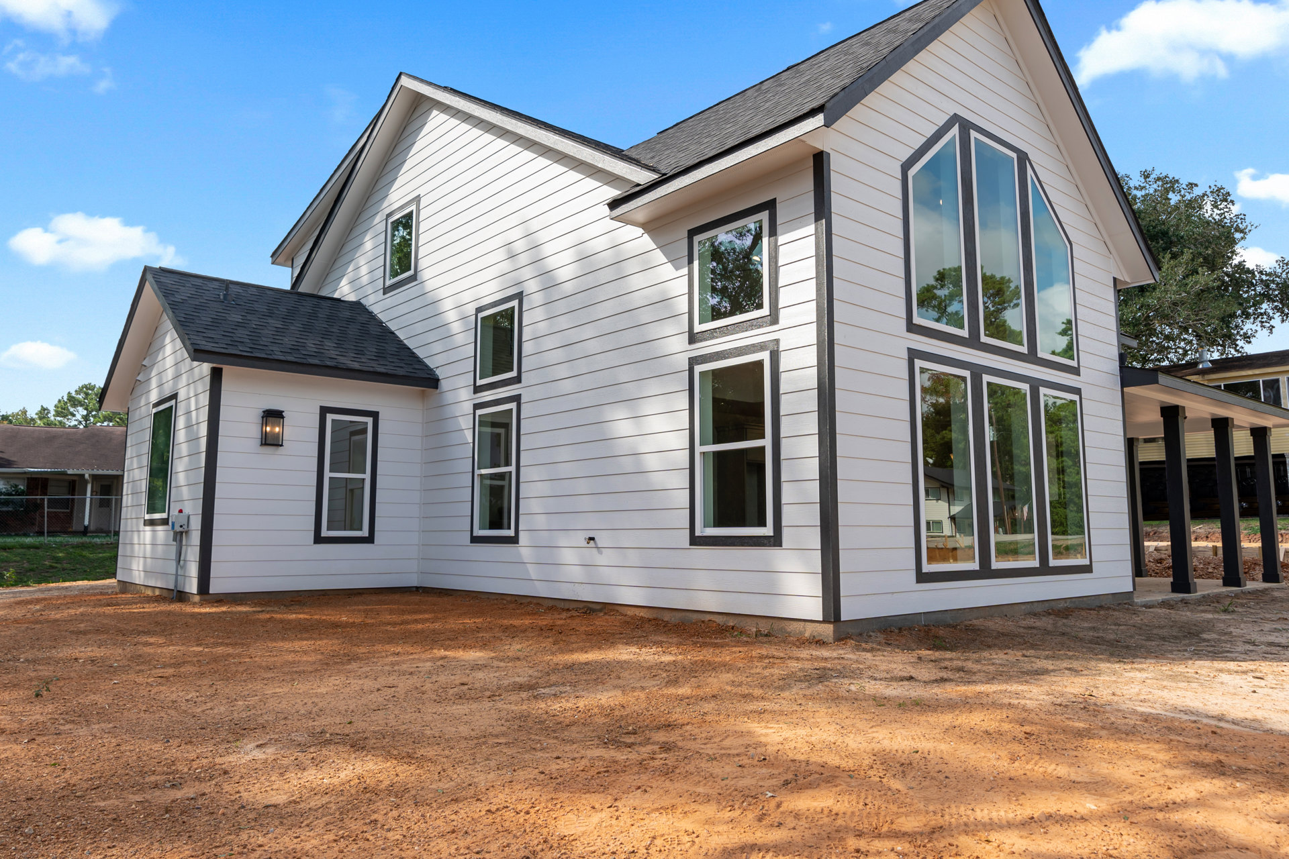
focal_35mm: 24
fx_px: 859
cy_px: 430
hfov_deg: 73.7
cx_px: 644
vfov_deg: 53.1
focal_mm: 16
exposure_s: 1/160
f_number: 6.3
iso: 100
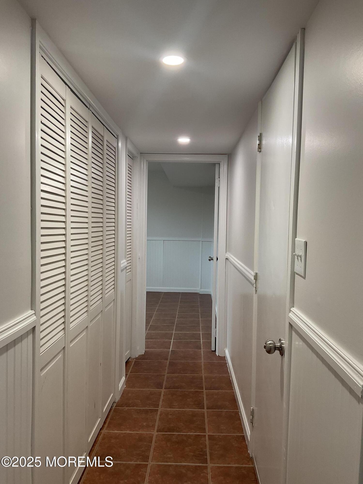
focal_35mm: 29
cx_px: 182
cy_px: 242
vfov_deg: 61.7
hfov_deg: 48.2
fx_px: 405
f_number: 1.8
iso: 40
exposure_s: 1/60
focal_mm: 3
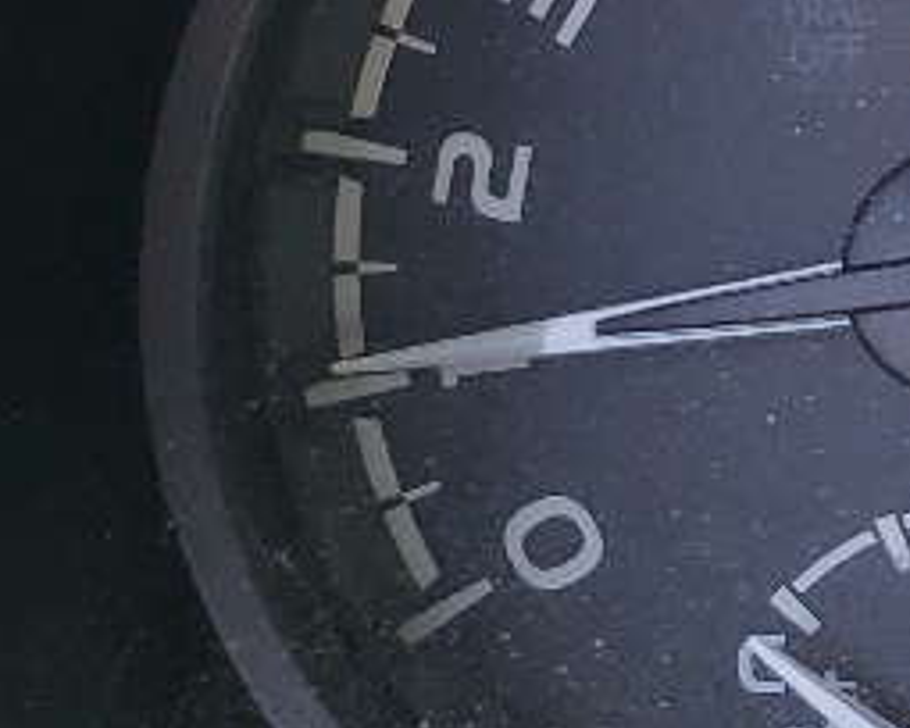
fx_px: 4282
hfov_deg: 10.4
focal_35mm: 159
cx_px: 2223
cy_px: 482
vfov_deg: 9.7
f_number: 1.5
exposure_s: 1/120
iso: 53
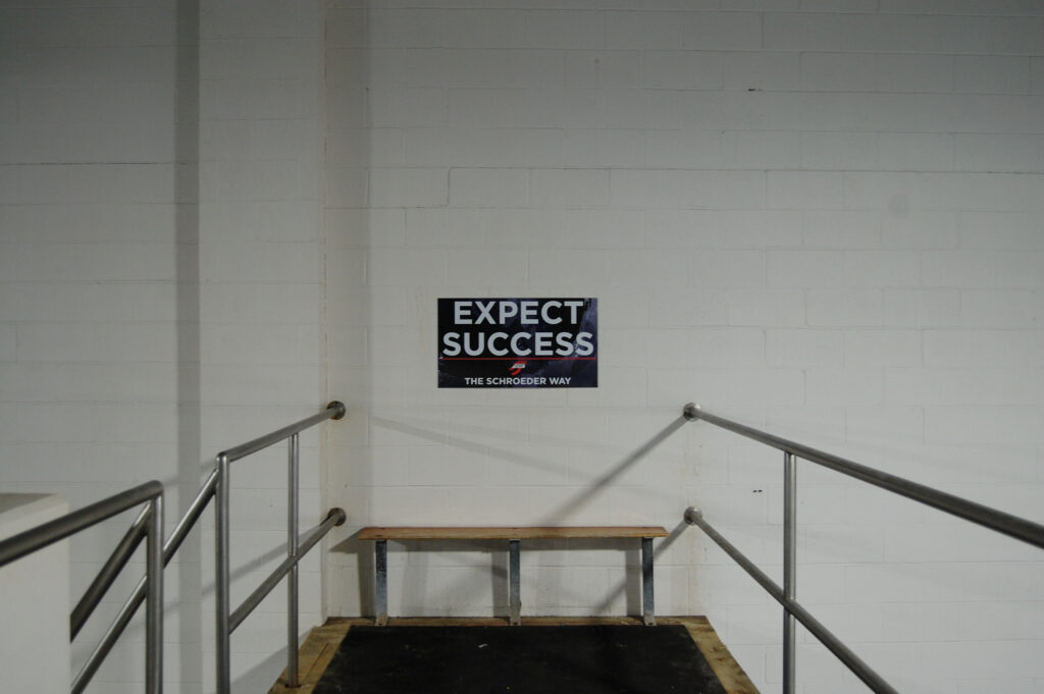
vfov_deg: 36.8
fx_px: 1043
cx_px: 522
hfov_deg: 53.2
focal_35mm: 36
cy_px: 347
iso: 400
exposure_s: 1/50
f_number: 4
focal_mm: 24
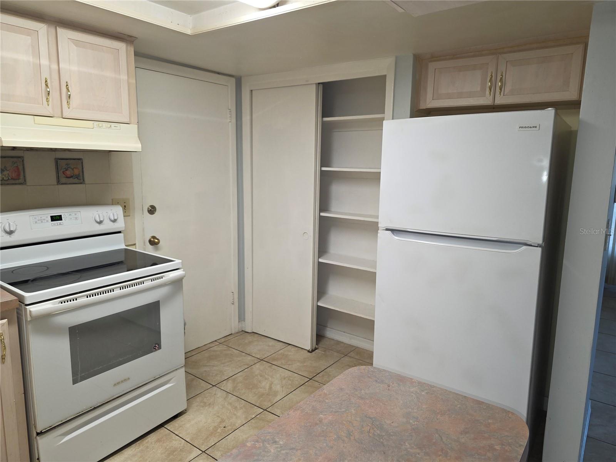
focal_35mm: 23
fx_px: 409
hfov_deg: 73.9
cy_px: 231
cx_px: 308
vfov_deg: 58.9
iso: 100
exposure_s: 1/60
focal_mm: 6.3
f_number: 1.7
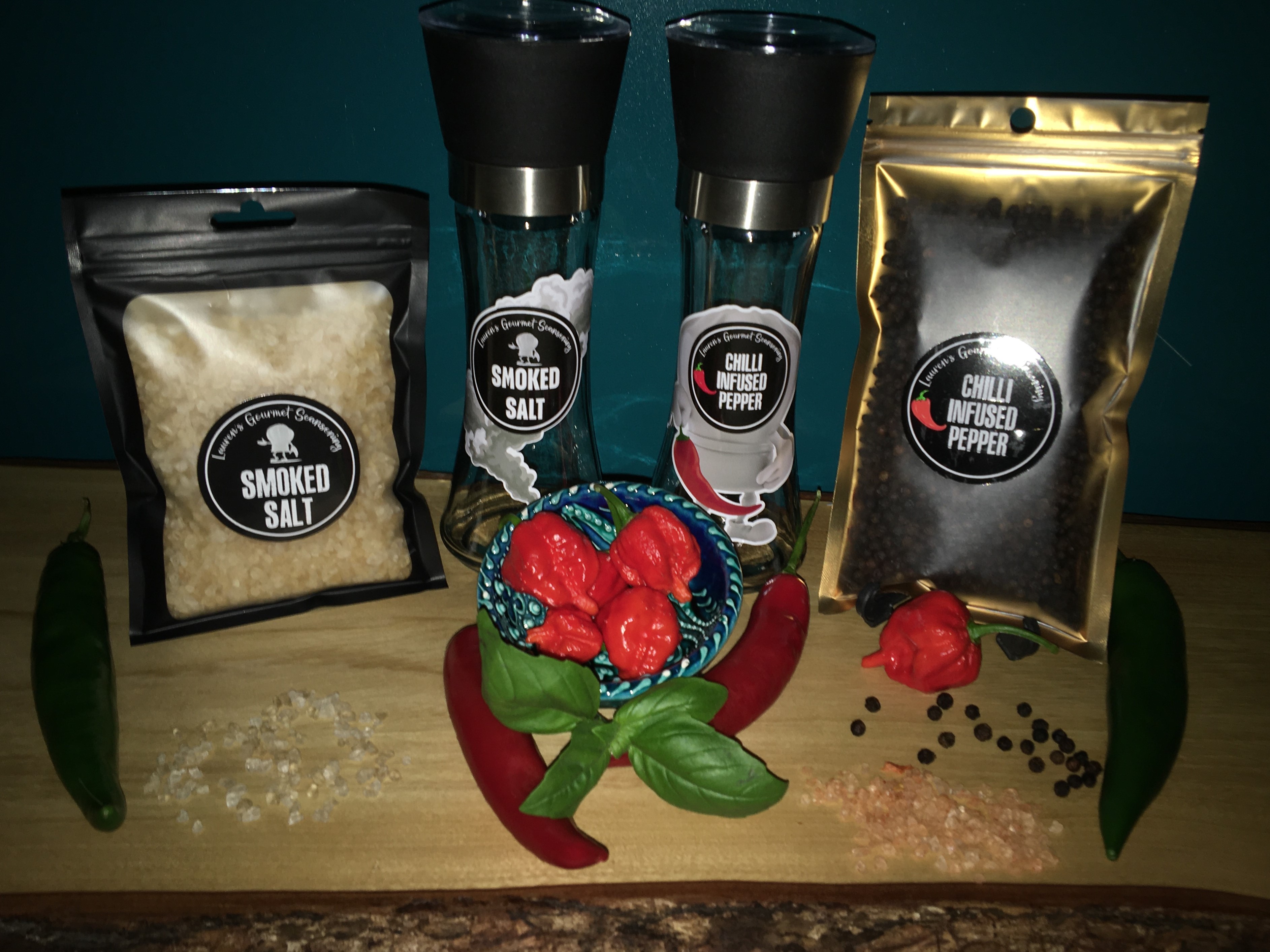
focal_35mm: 29
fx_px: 1064
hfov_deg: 61.7
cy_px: 476
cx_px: 635
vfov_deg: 48.2
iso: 25
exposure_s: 1/20
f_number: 2.2
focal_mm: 4.15
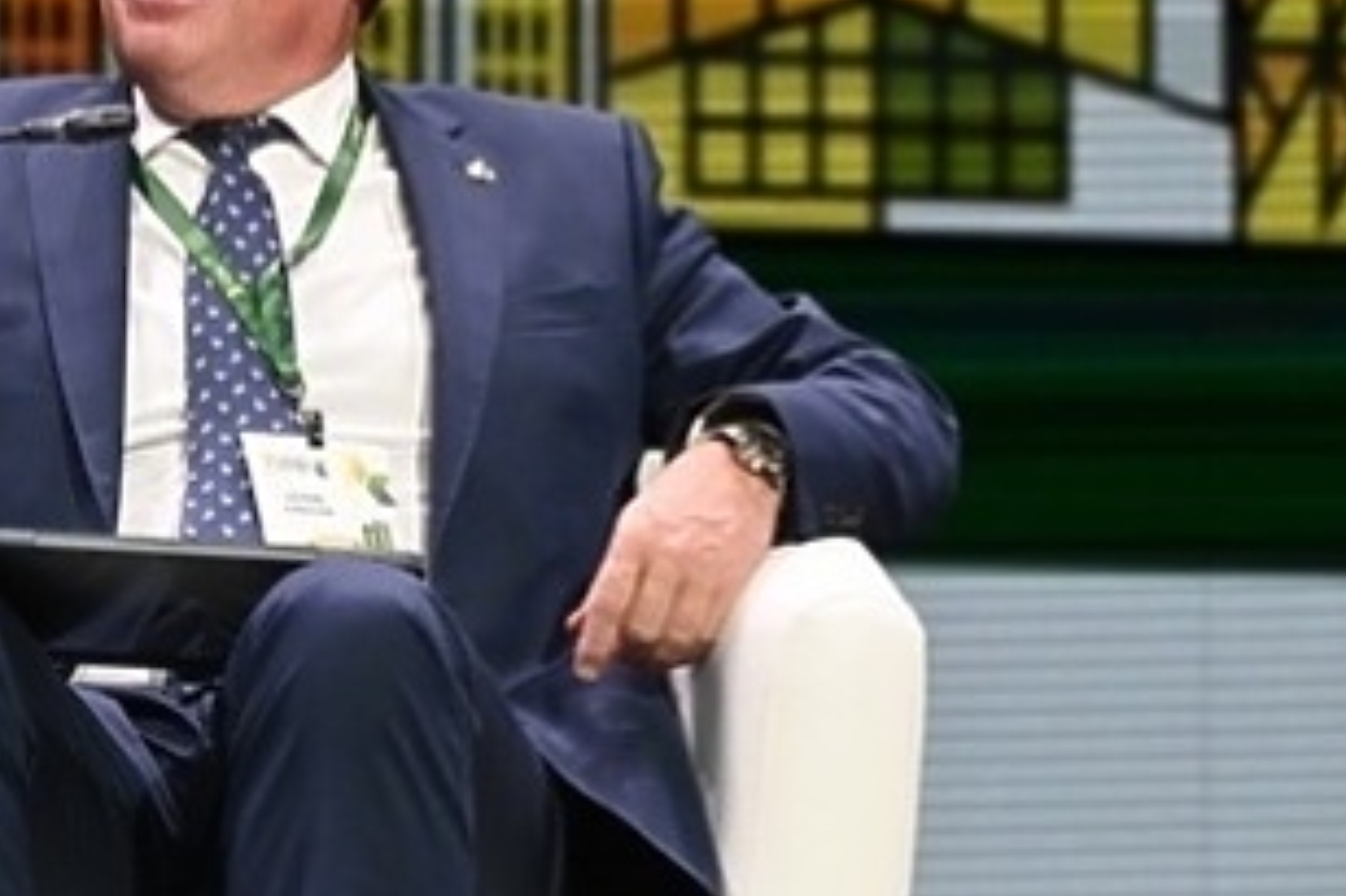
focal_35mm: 307
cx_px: 57
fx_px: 11472
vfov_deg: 4.5
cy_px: -44
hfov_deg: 6.7
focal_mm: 135
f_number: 5
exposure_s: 1/1000
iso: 3200
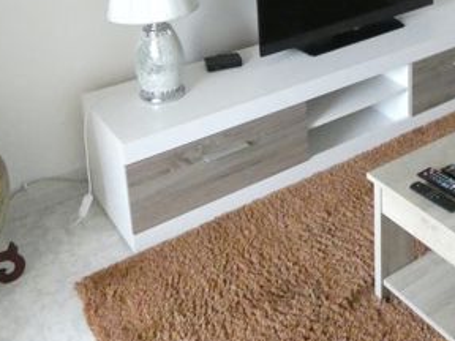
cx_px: 356
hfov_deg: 37.7
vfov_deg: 26.8
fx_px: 644
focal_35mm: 49
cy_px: -52
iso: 1600
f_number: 2.8
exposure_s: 1/60
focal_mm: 3.6
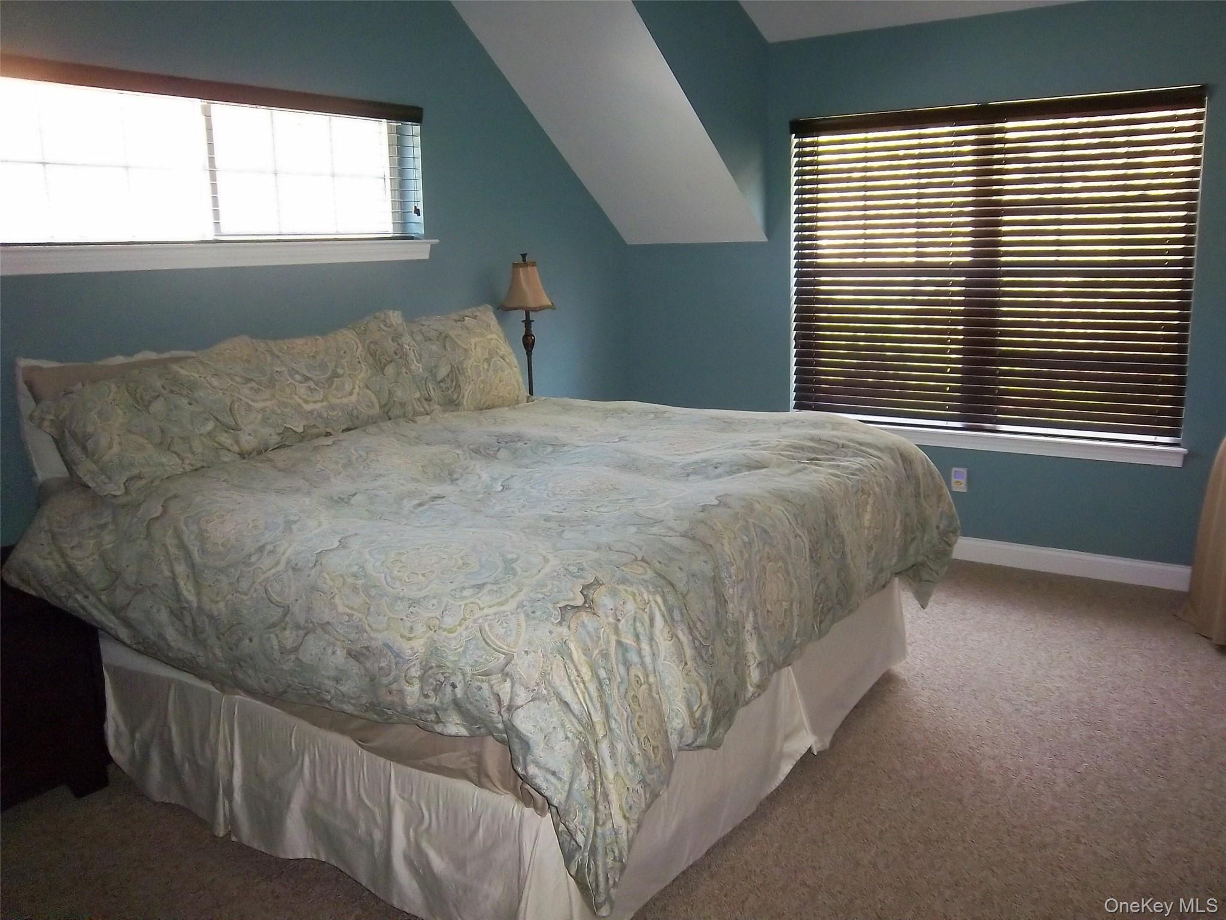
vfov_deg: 49.7
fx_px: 992
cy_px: 460
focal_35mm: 28
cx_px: 613
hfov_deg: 63.4
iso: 320
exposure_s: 1/30
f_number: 3.5
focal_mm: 5.1
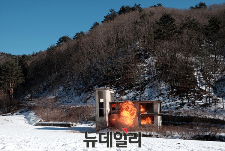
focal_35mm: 42
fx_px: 263
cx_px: 112
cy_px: 76
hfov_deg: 46.3
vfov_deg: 32.0
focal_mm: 27.7
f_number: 9
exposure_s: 1/350
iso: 200
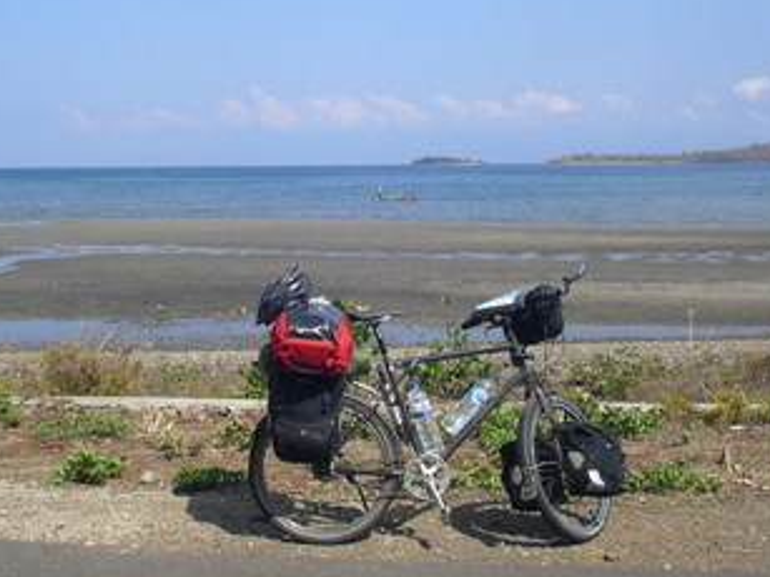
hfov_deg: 35.5
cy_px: 201
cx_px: 361
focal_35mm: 54
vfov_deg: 26.9
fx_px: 1201
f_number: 6.9
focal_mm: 5.7
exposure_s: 1/160
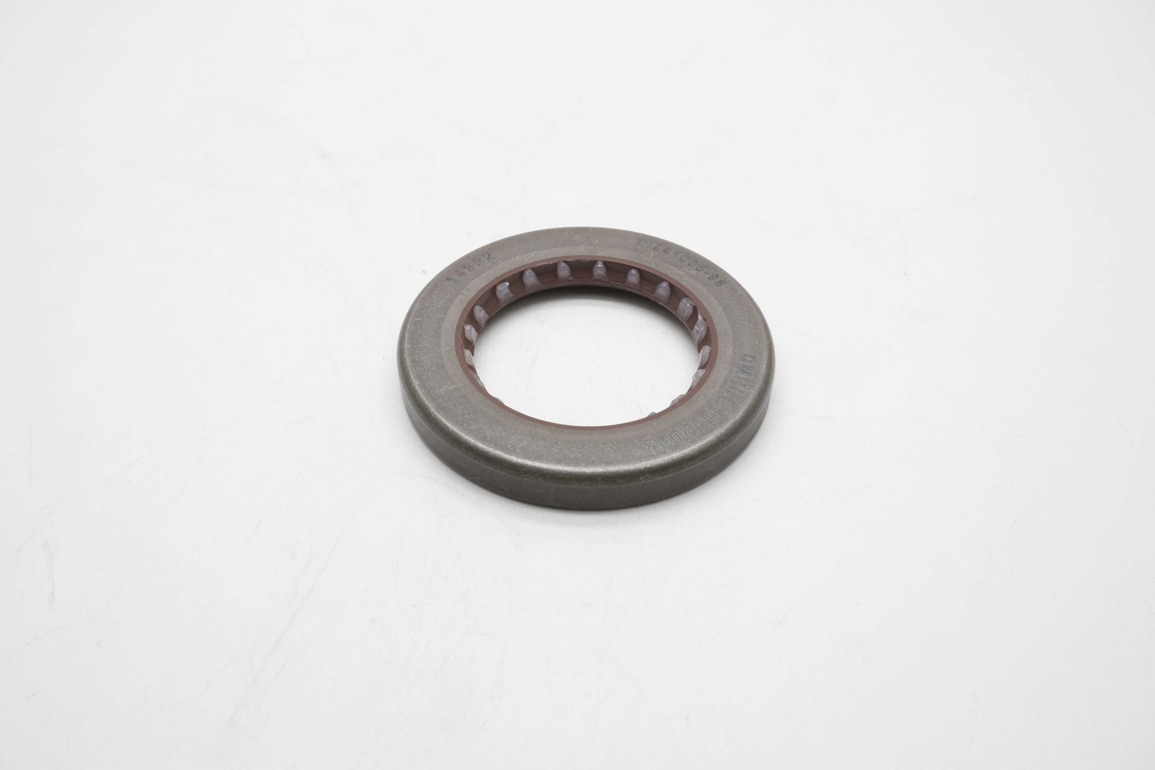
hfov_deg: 51.3
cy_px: 385
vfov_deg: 35.5
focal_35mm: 38
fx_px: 1203
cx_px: 578
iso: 500
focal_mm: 25
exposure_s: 1/60
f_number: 11
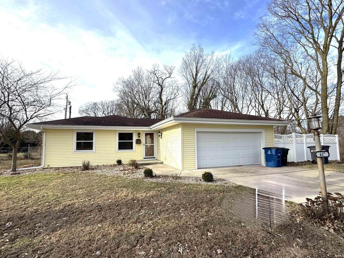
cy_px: 129
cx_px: 172
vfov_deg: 85.7
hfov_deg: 102.1
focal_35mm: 14
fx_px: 139
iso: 50
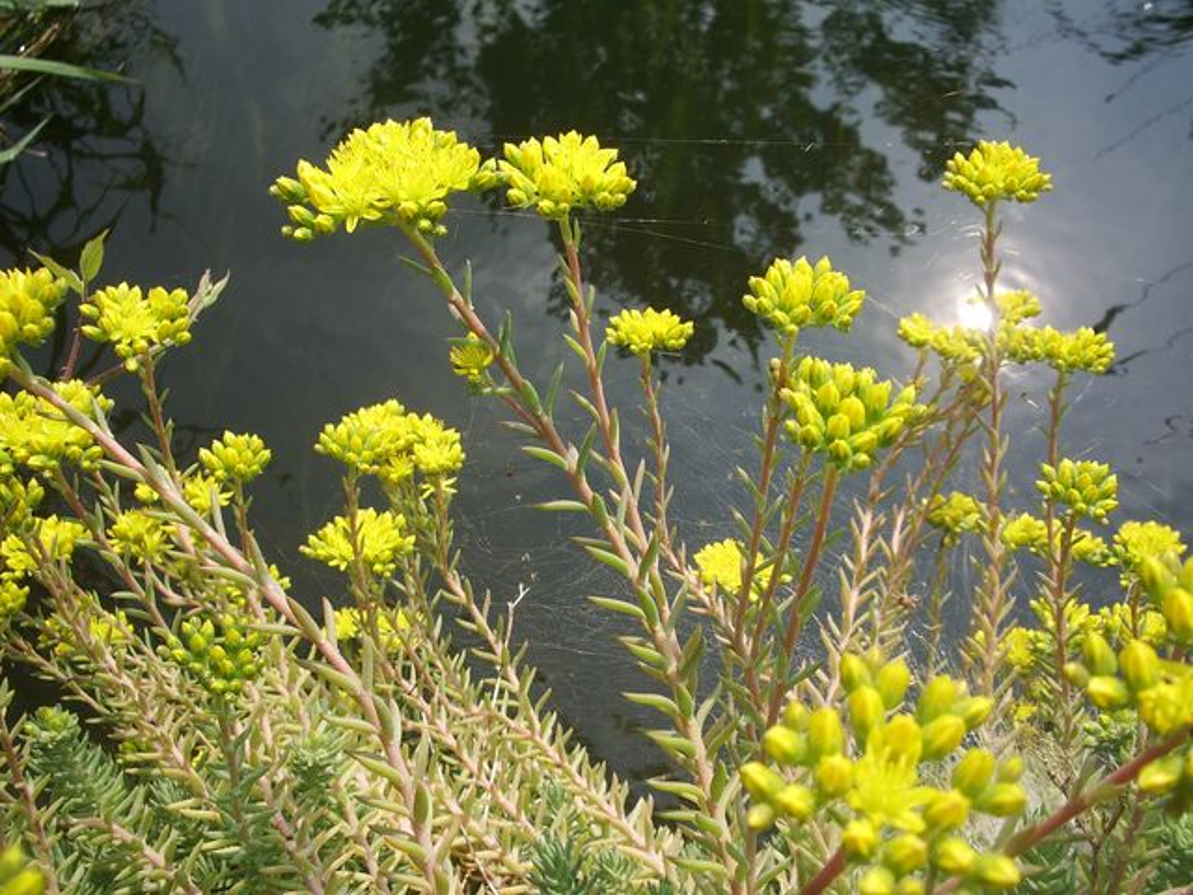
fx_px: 1206
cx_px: 596
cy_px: 448
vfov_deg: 40.7
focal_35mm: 35
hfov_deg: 52.6
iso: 50
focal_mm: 5.8
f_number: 4.3
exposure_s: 1/250
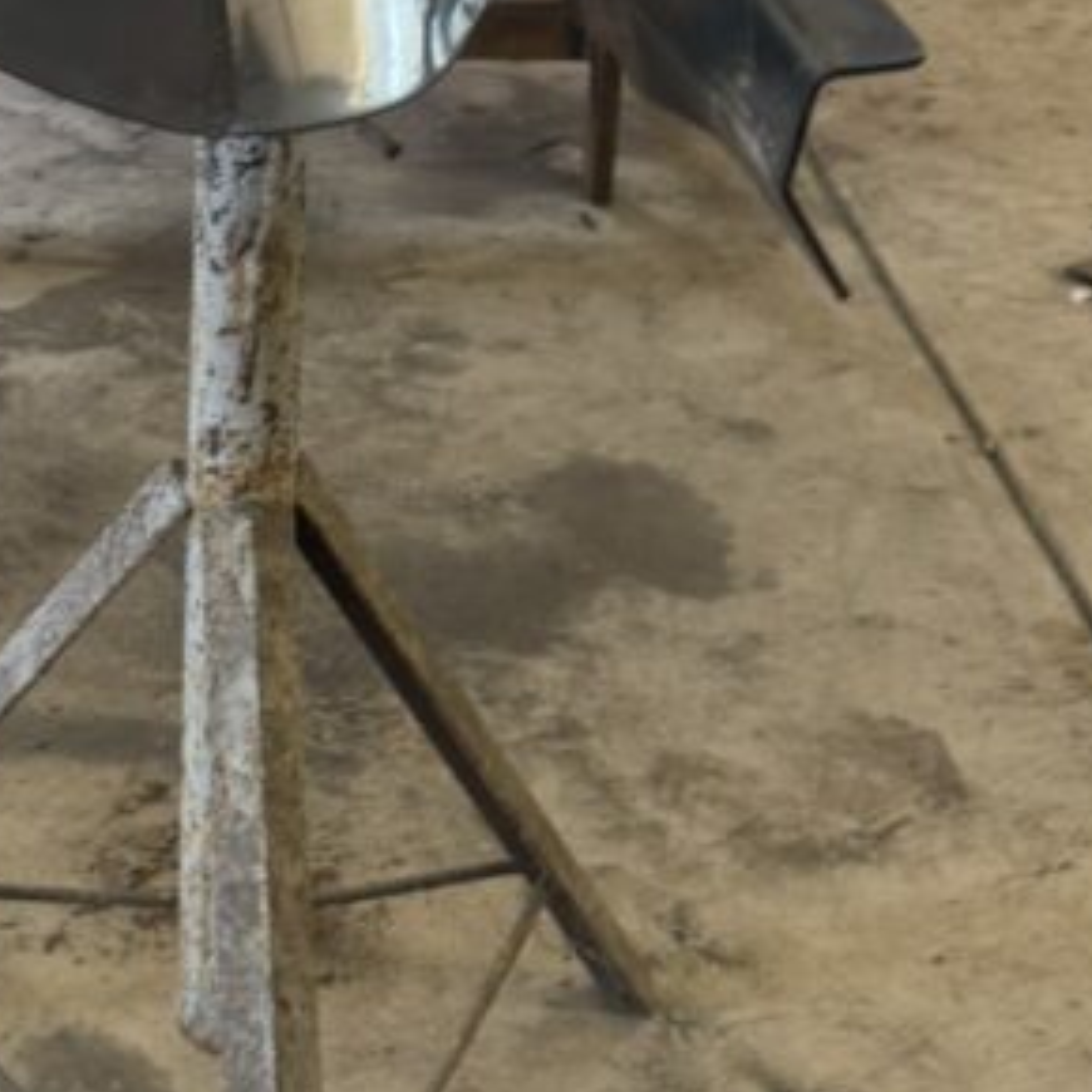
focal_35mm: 75
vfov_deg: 22.6
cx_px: -56
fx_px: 2677
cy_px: 147
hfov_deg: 22.0
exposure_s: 1/120
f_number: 1.78
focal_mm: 6.76
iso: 125
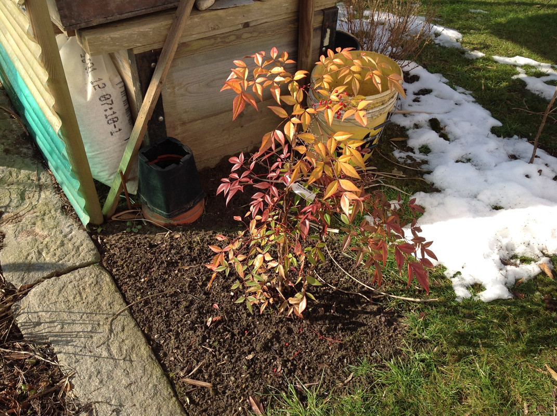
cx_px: 278
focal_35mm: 35
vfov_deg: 40.6
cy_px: 208
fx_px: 562
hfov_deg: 52.7
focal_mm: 4.28
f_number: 2.4
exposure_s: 1/916
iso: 50
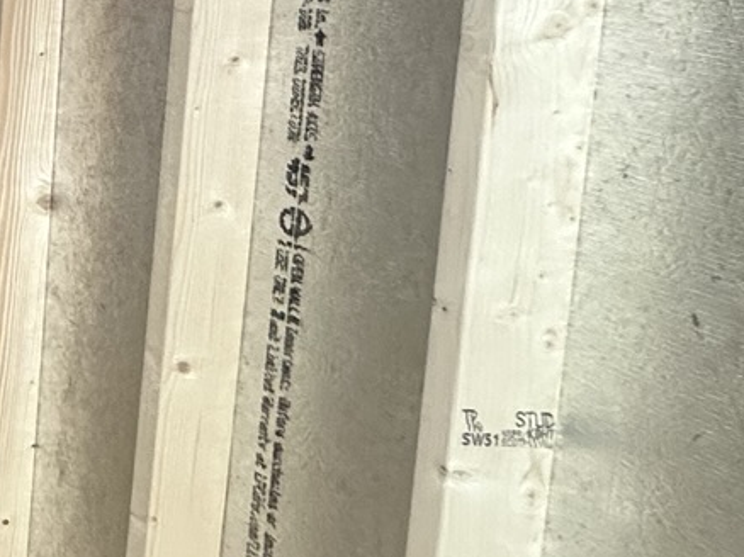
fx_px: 1375
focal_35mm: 64
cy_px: -73
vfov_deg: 21.6
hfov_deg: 17.4
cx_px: -860
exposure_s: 1/99
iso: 125
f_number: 2.2
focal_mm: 2.22
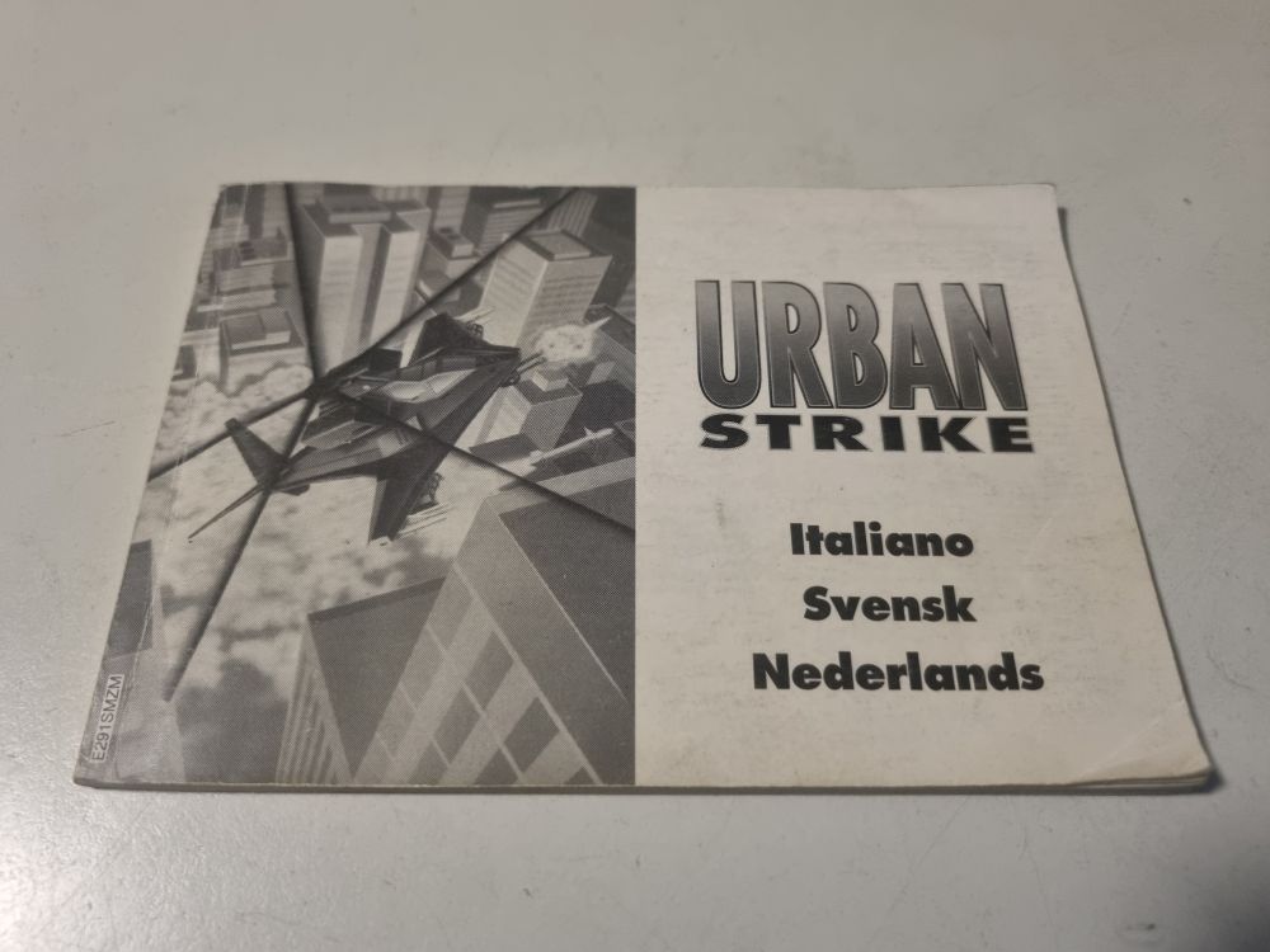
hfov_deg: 67.3
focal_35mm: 26
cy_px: 476
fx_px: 954
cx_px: 635
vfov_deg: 53.1
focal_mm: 5.4
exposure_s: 1/50
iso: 320
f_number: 1.8
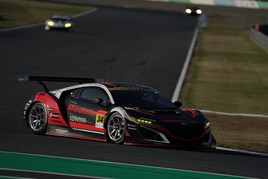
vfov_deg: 2.3
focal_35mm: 600
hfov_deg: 3.4
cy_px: 90
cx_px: 134
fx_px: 4466
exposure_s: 1/500
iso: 50
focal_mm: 600
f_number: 6.3
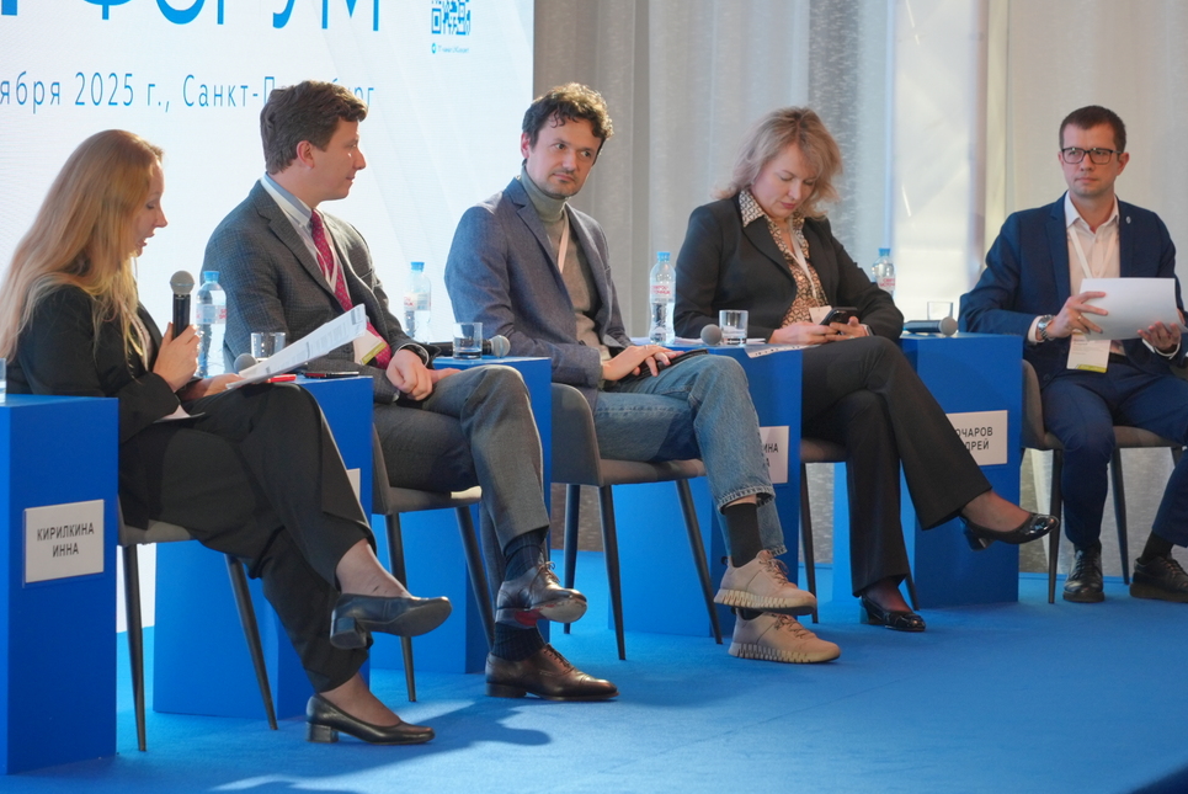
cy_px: 324
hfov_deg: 13.0
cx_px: 559
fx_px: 5218
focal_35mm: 158
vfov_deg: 8.7
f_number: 5
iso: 1600
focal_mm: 127
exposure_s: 1/125
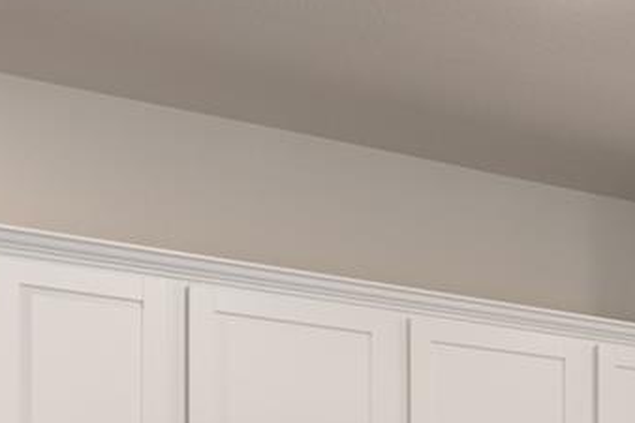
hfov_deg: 18.0
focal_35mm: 97
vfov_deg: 13.1
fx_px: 1710
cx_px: 1031
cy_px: 692
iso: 400
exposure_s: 1/5
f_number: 8
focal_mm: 16
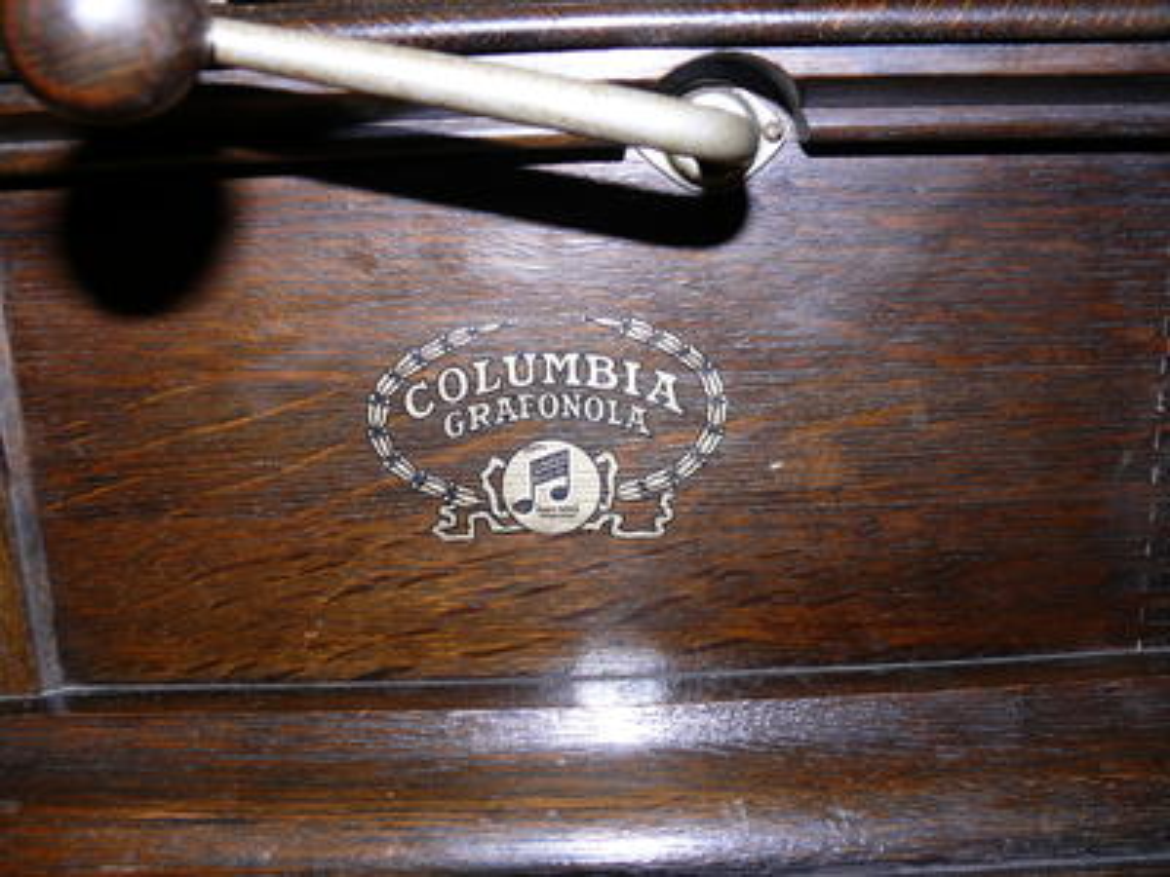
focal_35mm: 35
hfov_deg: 52.6
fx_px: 1183
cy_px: 438
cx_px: 585
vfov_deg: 40.7
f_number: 4
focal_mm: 7.4
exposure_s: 1/30
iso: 100
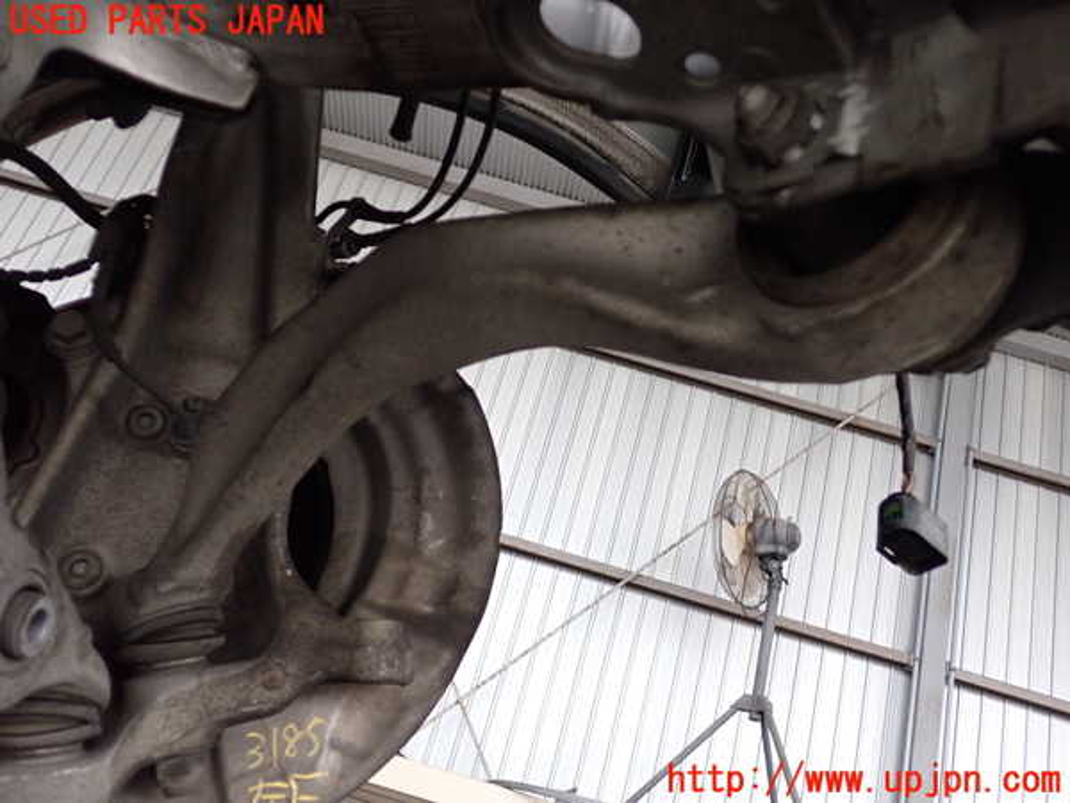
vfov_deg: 44.2
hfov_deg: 56.8
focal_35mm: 32
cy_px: 402
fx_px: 989
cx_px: 535
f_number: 2.4
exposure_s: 1/125
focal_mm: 5.79
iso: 640
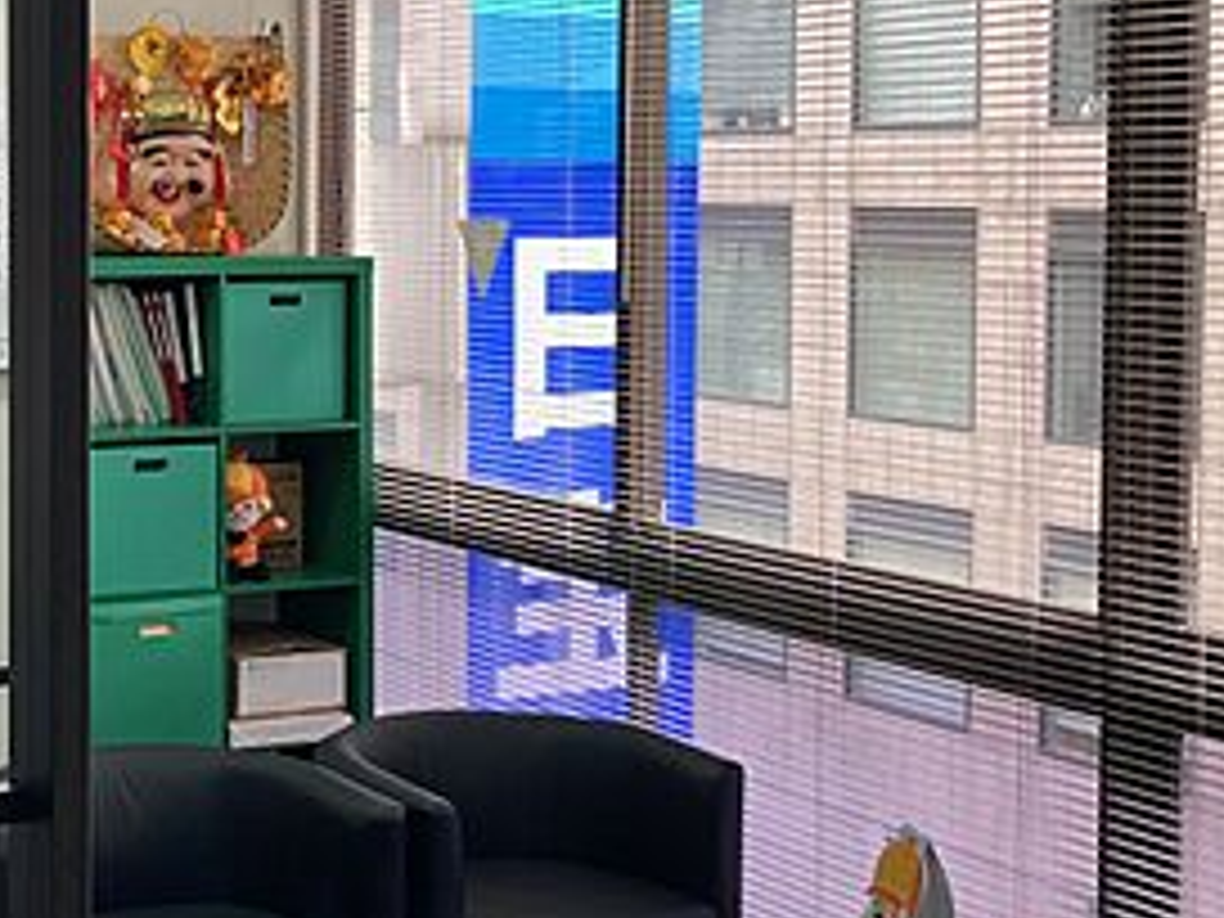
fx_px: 2334
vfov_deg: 22.2
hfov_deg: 28.3
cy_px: 302
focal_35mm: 66
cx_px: 126
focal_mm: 3.99
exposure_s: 1/120
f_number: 1.8
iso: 40
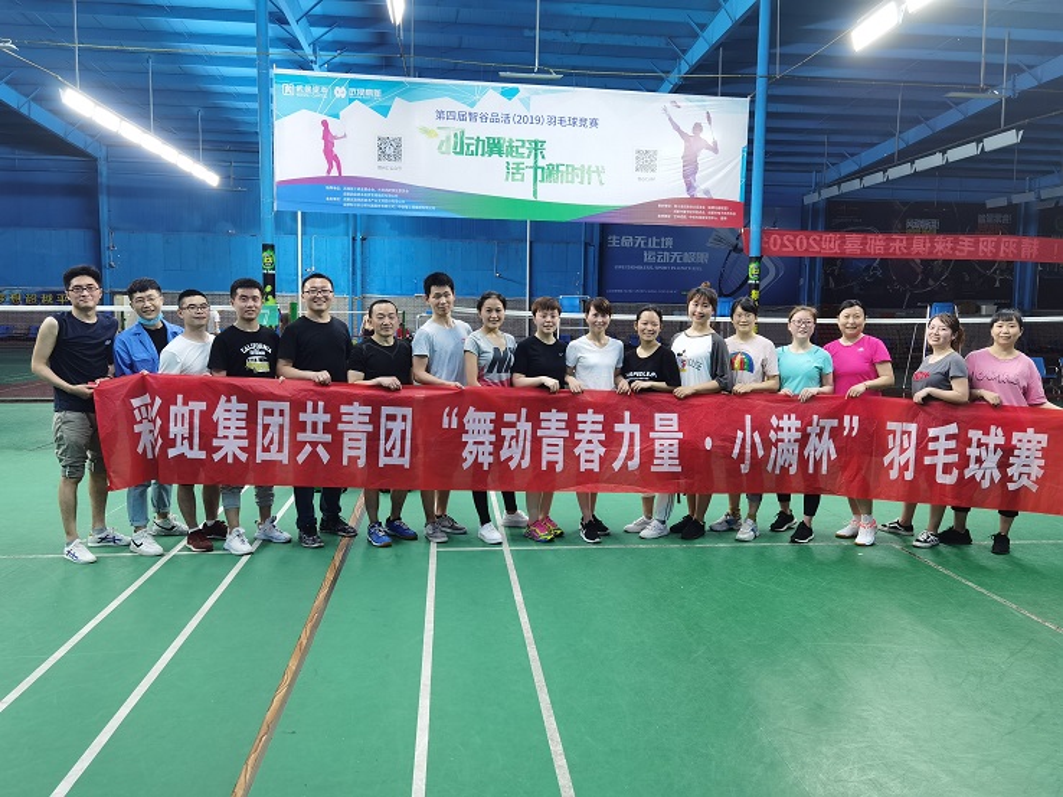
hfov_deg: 65.3
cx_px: 532
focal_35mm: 27
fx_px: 829
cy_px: 398
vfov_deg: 51.3
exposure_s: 1/50
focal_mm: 6.71
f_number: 1.9
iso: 250
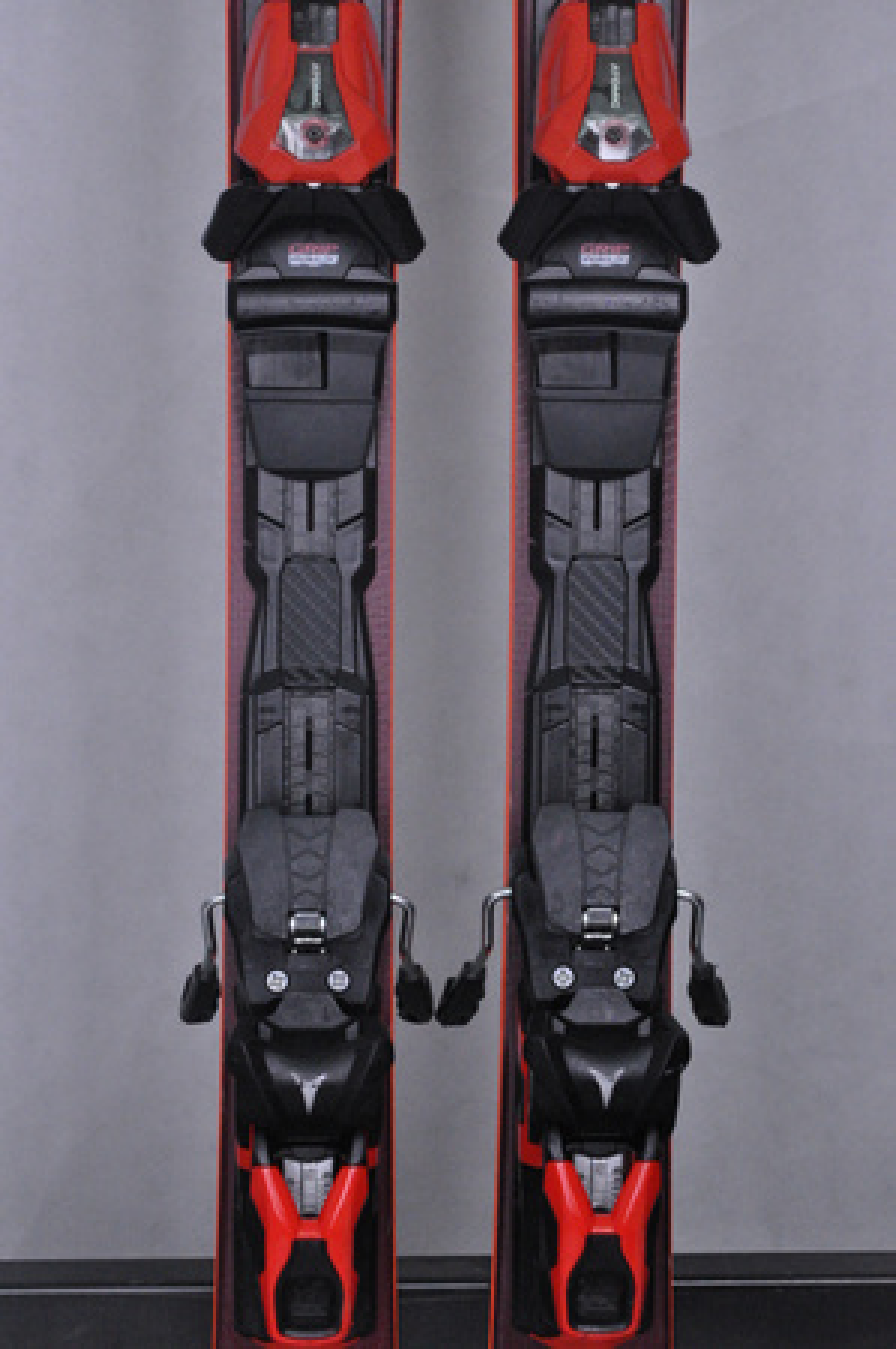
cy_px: 674
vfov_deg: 19.5
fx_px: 3929
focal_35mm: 105
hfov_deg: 13.0
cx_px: 448
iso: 3200
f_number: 9.5
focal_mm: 70
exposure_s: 1/125
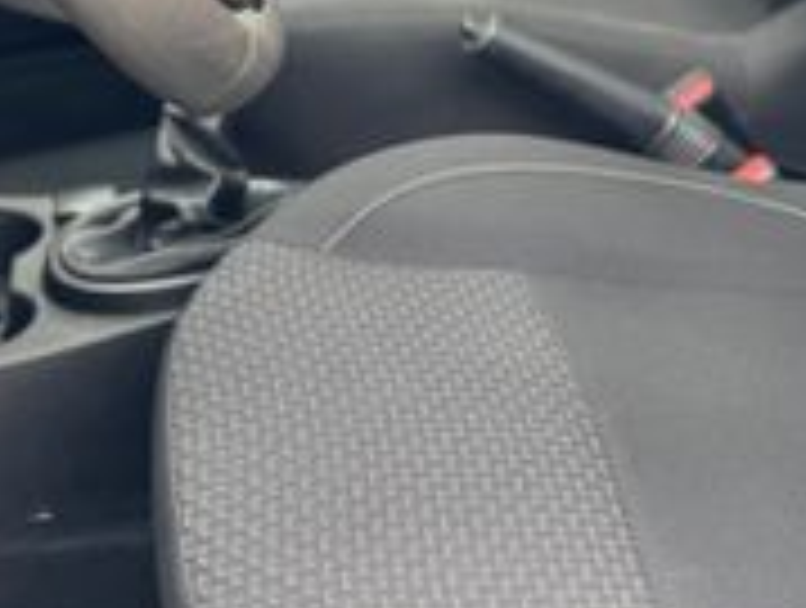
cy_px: -117
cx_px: 617
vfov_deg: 21.7
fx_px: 1470
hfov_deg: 30.1
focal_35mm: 63
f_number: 1.78
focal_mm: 6.76
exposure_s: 1/121
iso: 64
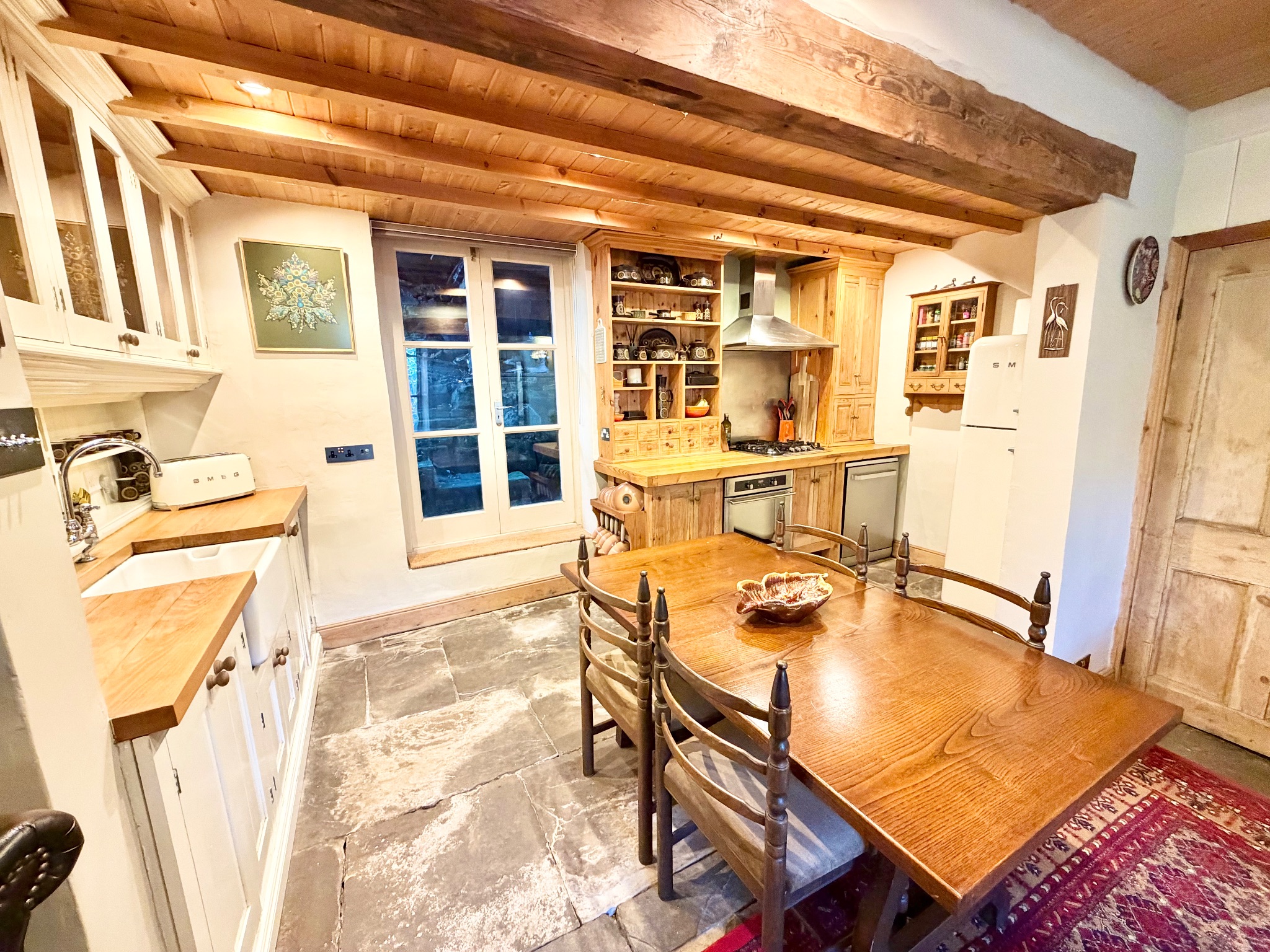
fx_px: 514
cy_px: 476
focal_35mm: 14
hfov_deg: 102.1
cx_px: 635
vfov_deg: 85.7
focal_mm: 2.22
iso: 400
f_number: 2.2
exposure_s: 1/50
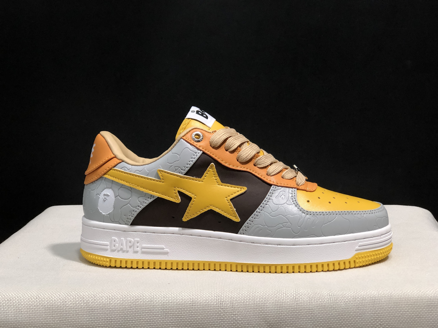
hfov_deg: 33.8
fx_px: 721
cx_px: 219
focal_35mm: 57
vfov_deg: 25.7
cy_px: 164
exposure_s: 1/30
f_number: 2.8
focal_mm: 6.6
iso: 80
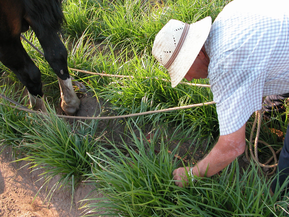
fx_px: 292
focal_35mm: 35
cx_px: 144
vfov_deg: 40.7
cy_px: 108
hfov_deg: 52.6
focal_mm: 8.9
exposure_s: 1/95.9
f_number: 4
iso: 100
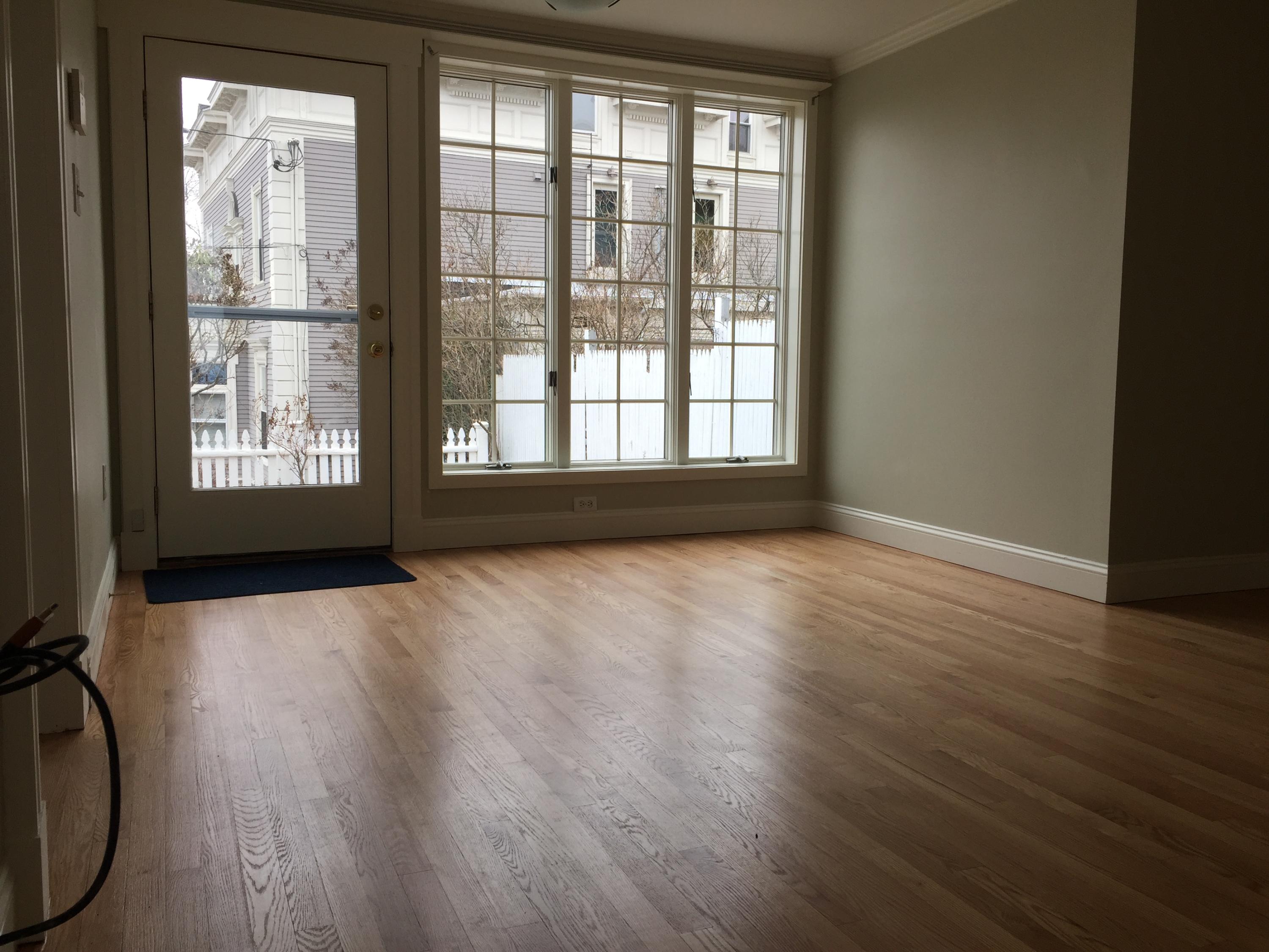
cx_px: 634
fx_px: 1063
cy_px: 476
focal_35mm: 29
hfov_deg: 61.7
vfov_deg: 48.2
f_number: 2.2
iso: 32
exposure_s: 1/100
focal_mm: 4.15
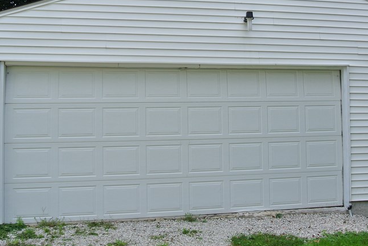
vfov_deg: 31.1
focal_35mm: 43
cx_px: 228
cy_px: 91
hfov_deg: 45.1
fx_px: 440
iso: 100
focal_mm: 10
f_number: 4.5
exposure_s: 1/400
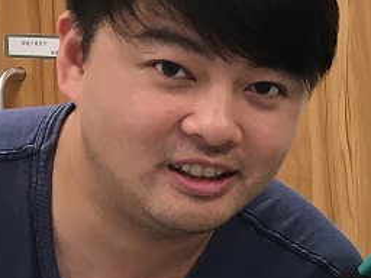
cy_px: 256
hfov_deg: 15.1
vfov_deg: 12.9
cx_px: 651
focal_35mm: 114
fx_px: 1222
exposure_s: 1/30
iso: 50
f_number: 2.2
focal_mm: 4.15
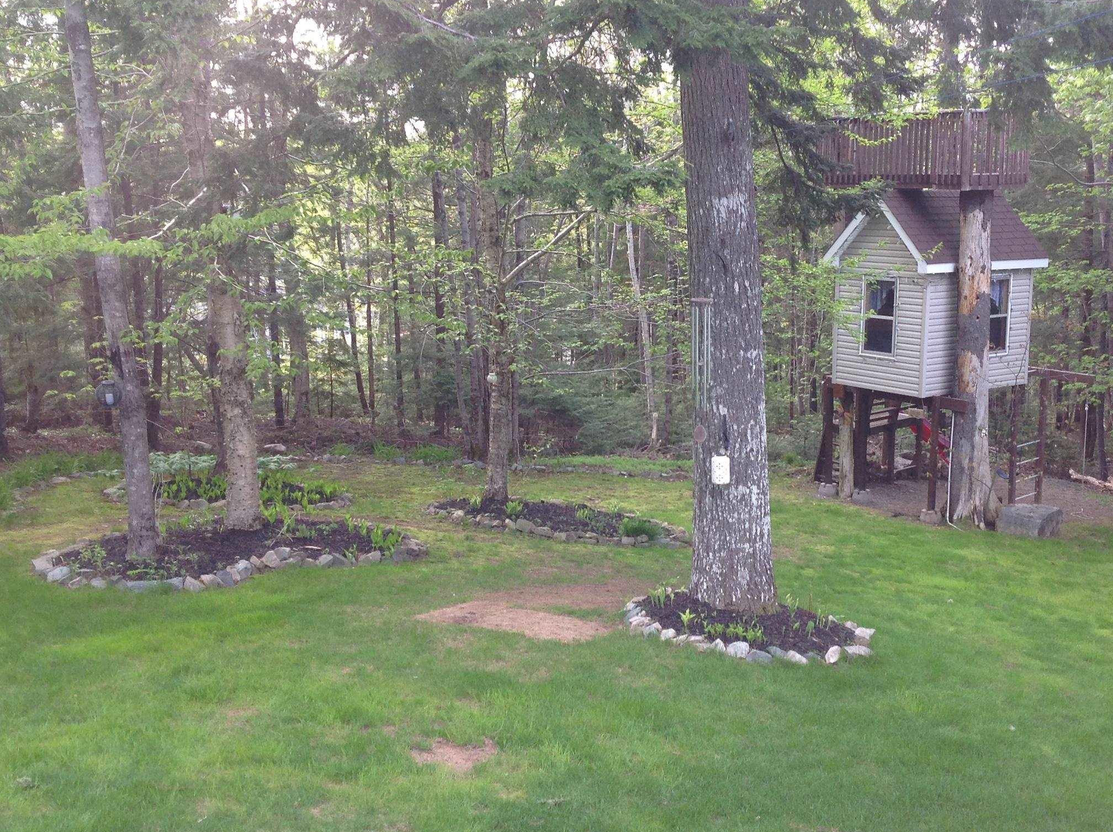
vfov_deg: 32.1
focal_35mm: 45
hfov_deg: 42.0
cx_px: 645
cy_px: 409
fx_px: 1445
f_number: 2.4
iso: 64
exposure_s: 1/120
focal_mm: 4.28
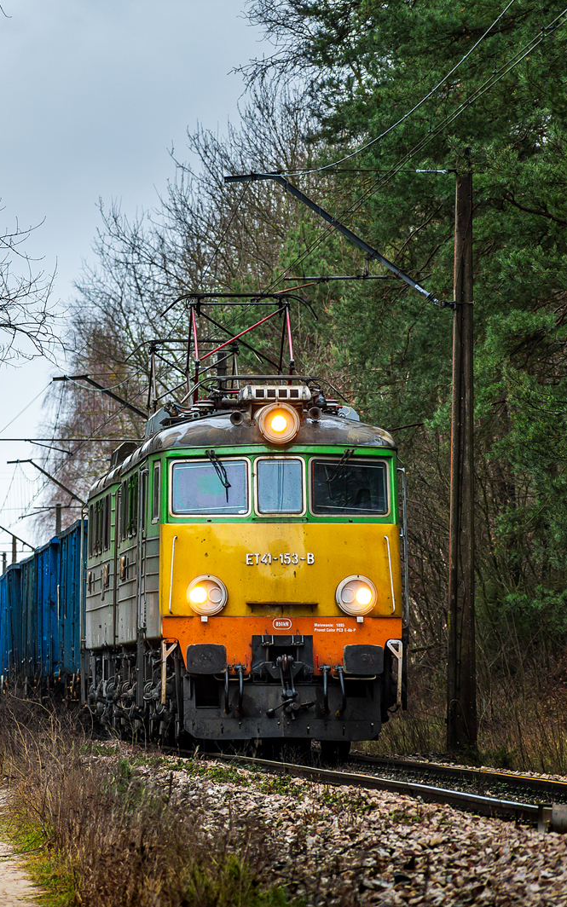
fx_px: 9098
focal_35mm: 368
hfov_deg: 3.6
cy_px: 454
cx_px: 88
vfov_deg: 5.7
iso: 500
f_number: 5.6
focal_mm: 160
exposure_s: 1/200
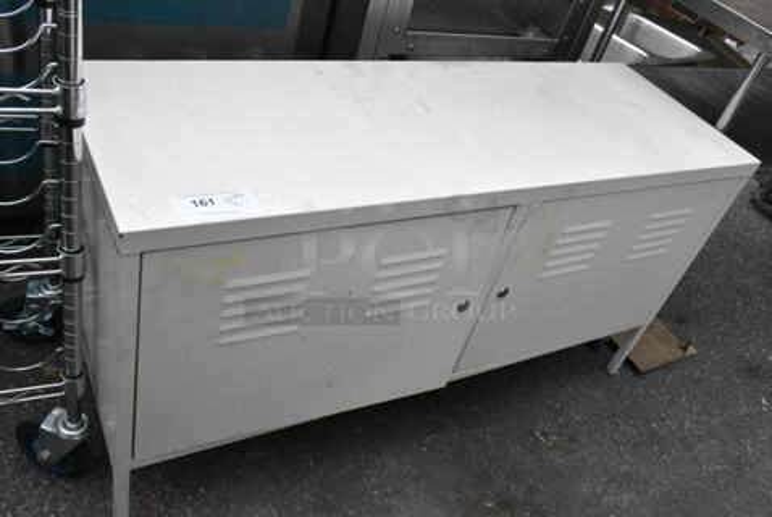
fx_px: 709
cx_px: 386
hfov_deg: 57.2
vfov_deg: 40.1
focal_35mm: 33
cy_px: 258
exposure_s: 1/1000
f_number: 16
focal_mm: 22
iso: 6400
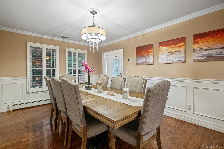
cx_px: 112
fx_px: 100
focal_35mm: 16
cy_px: 74
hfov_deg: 96.7
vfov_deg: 73.7
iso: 2500
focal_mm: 16
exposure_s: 1/10
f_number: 5.6
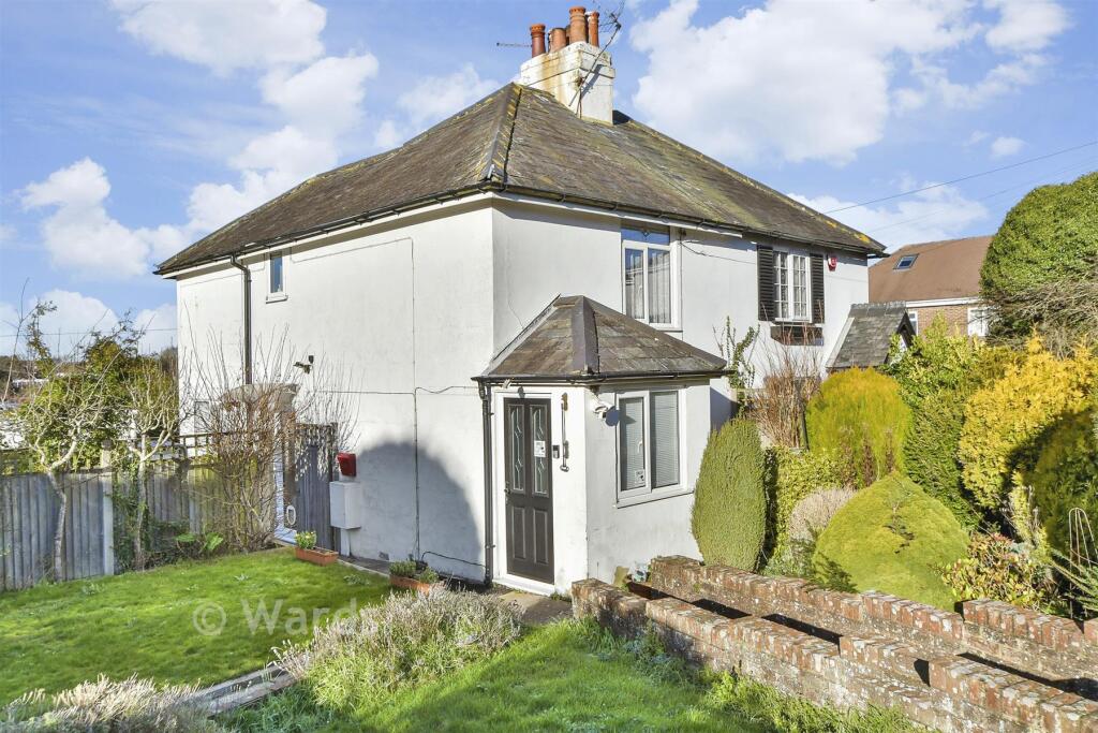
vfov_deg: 51.3
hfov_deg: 71.5
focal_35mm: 25
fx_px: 763
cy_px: 366
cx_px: 549
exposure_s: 1/500
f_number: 11
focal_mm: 17
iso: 500
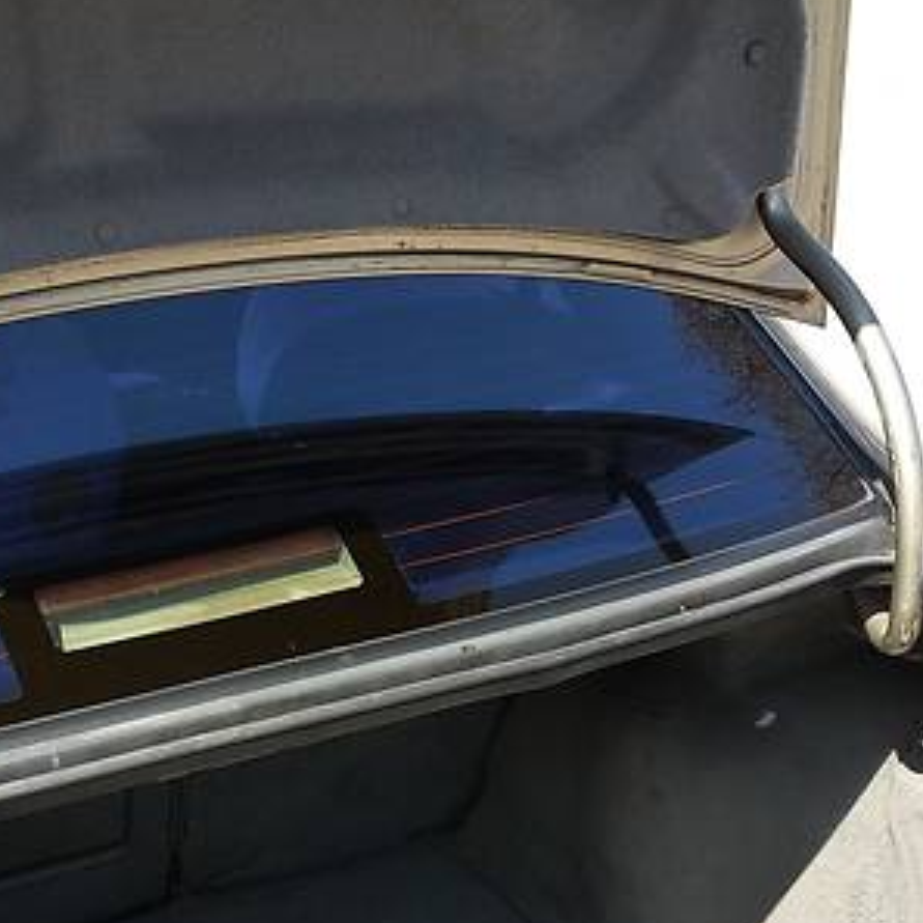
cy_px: 709
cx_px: 357
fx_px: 1870
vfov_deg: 27.3
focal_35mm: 62
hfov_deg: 27.6
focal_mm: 3.8
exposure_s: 1/373
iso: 100
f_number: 2.2
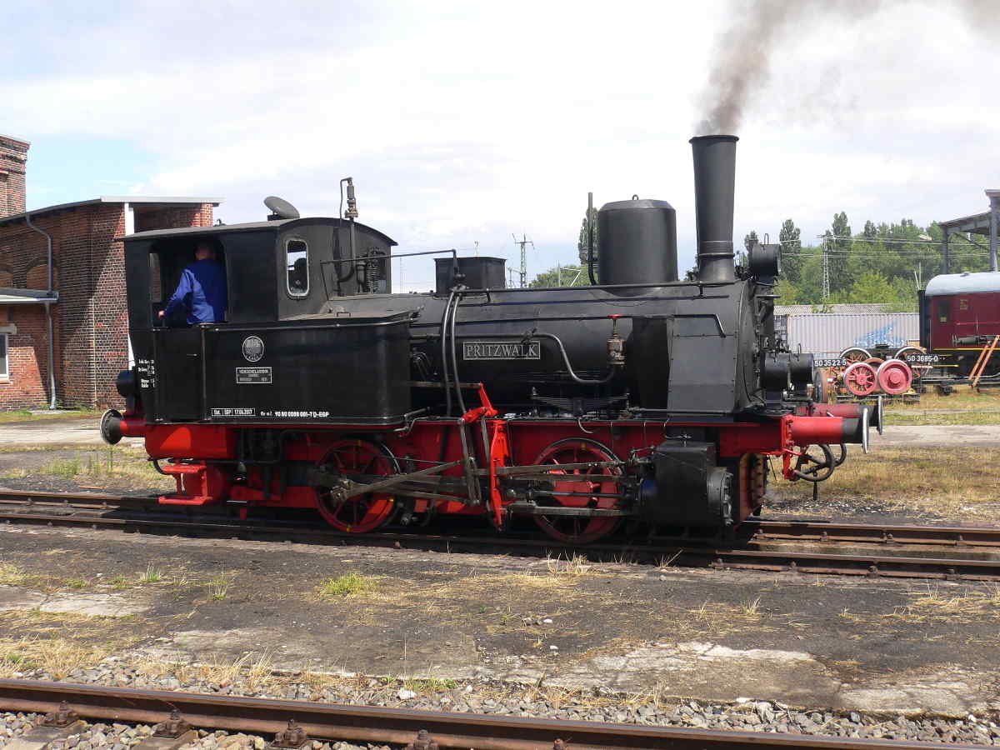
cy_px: 375
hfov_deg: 45.8
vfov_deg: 35.1
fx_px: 1184
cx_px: 500
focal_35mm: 41
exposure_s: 1/250
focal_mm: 6.8
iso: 100
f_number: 6.1
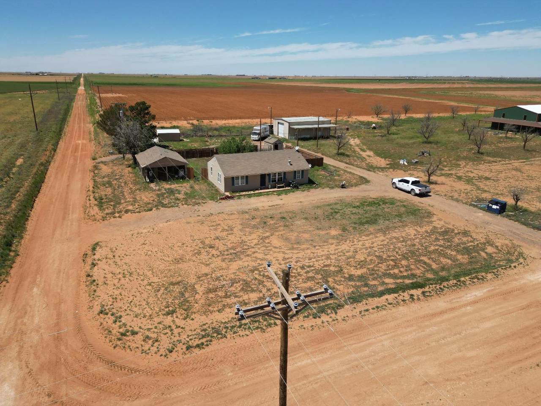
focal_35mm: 24
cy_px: 203
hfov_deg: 71.6
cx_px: 270
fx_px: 375
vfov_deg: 56.8
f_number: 1.7
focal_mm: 6.72
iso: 100
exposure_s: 1/3200
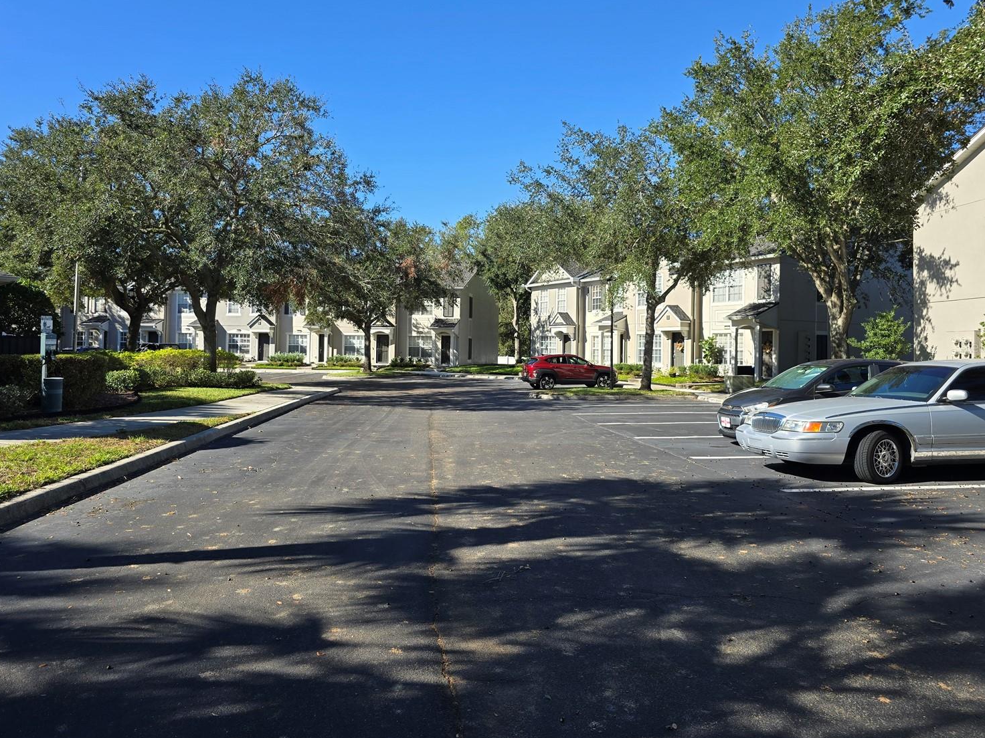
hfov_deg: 69.4
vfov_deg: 54.8
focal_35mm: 25
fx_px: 711
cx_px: 488
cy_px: 346
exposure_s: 1/456
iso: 12
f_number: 1.7
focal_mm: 6.3
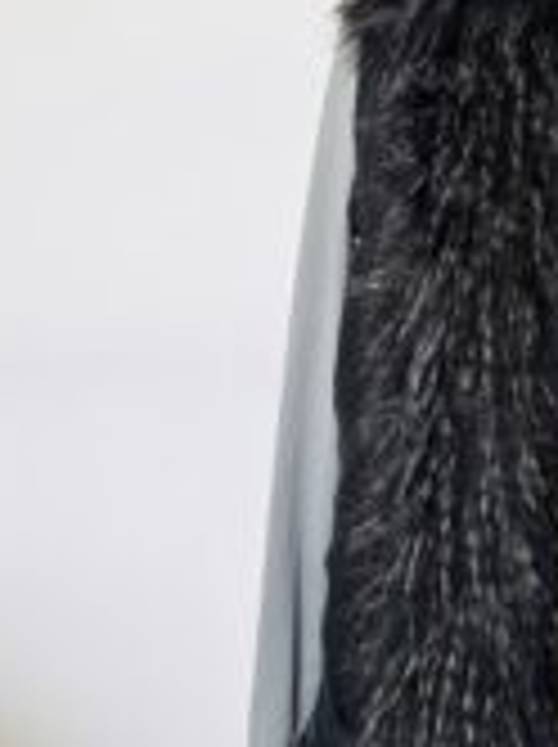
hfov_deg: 23.5
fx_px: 1250
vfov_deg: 32.8
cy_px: 207
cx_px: 621
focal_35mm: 58
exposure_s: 1/60
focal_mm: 6.76
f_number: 1.78
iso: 160
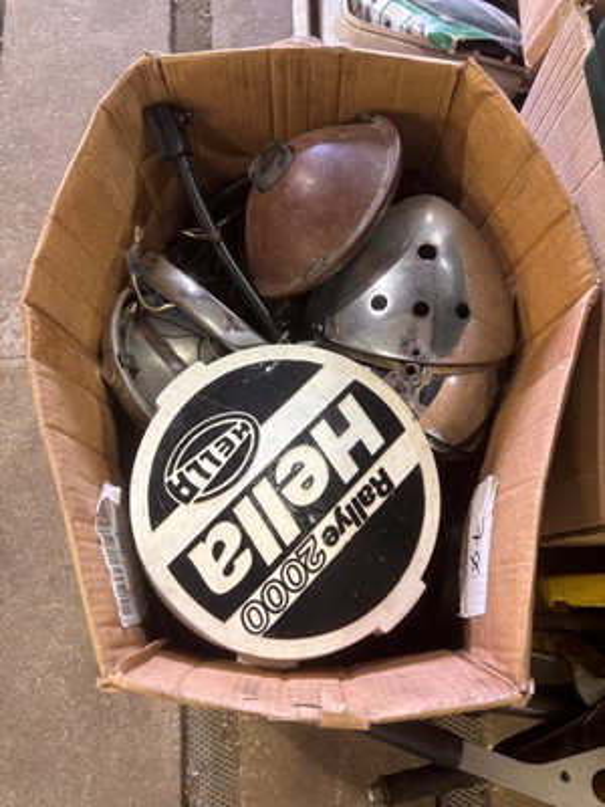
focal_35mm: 26
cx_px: 302
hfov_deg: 53.1
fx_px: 606
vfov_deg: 67.3
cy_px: 404
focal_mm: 5.96
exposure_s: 1/50
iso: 160
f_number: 1.6
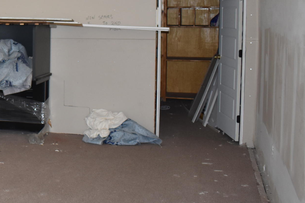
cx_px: -58
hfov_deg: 27.4
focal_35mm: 65
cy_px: 47
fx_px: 551
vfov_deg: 20.7
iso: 800
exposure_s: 1/60
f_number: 4
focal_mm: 18
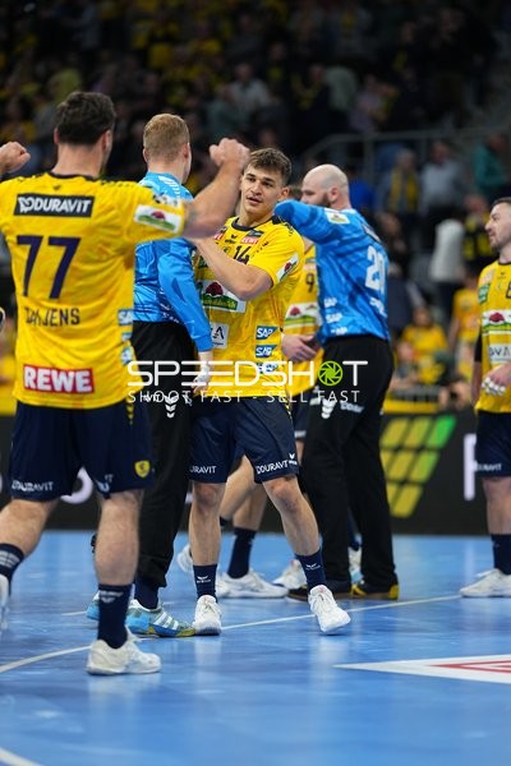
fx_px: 2874
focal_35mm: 135
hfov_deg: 10.2
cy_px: 383
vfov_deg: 15.2
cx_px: 256
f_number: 1.8
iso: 1000
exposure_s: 1/1600
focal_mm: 135
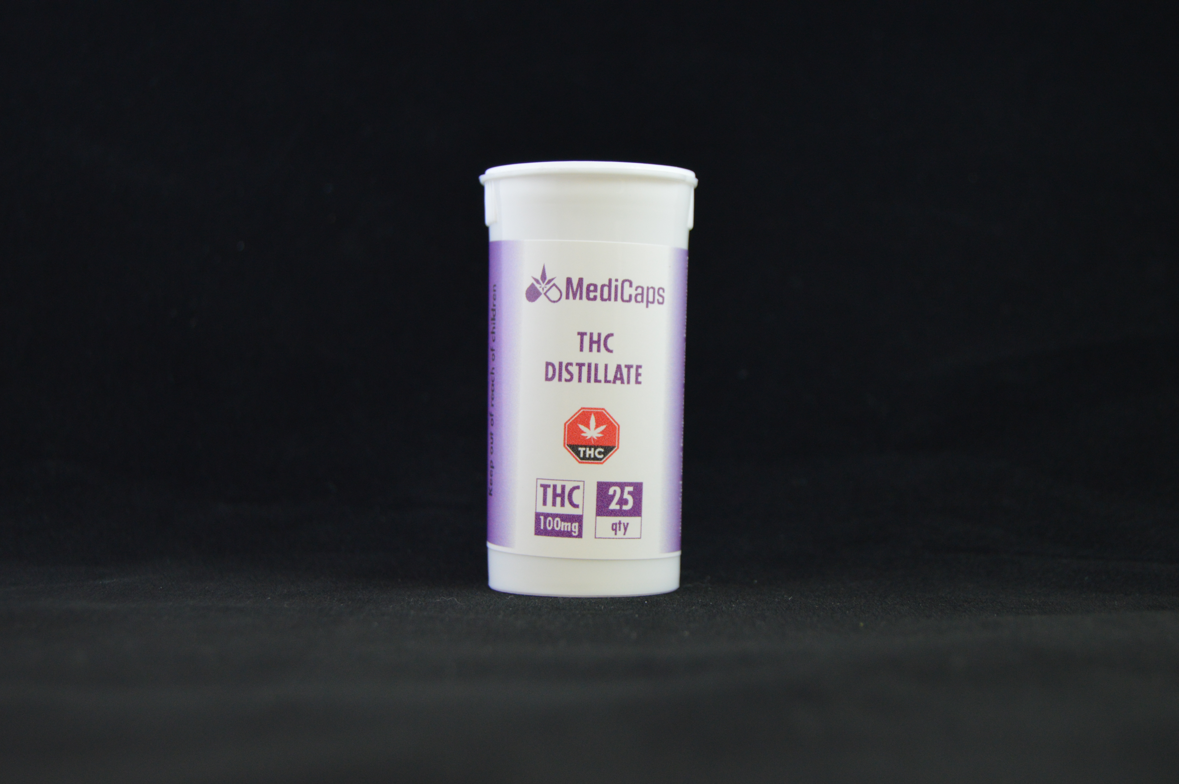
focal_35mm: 63
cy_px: 392
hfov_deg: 31.9
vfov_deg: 21.5
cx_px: 590
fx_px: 2061
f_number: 5
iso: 800
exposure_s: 1/20
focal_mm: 42
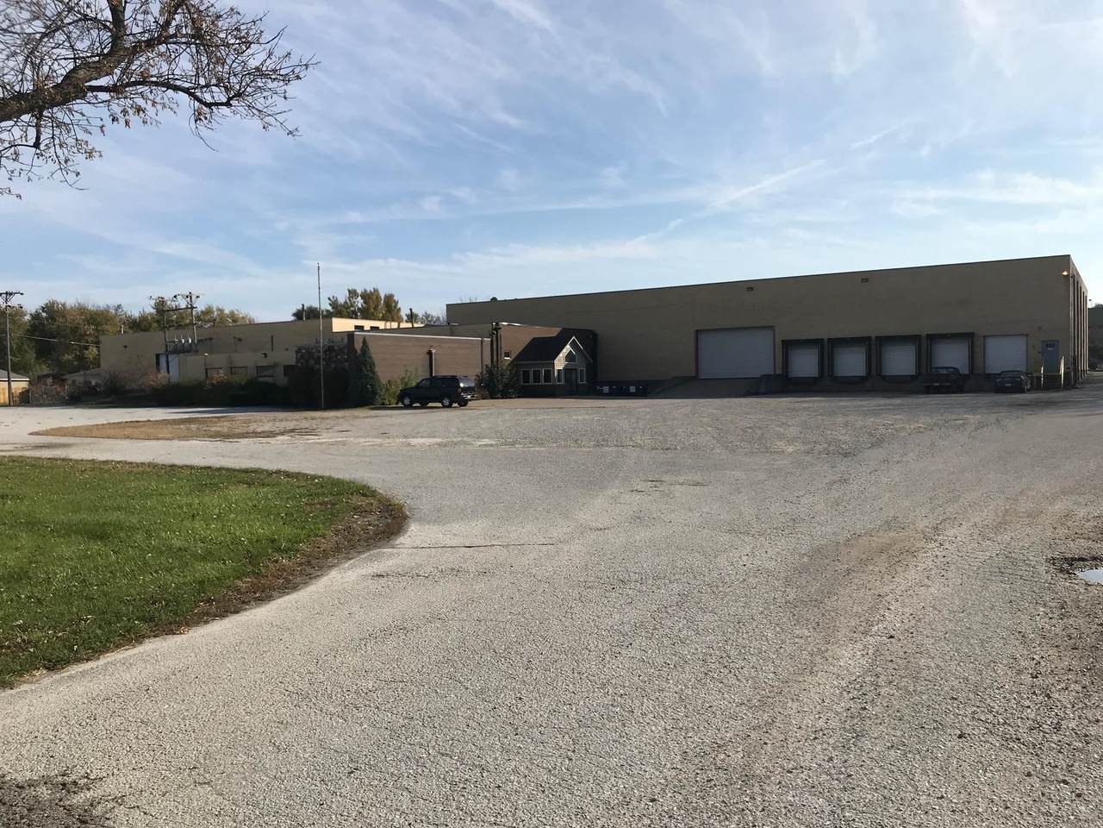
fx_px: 892
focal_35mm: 28
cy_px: 414
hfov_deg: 63.4
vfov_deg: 49.7
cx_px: 552
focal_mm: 3.99
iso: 20
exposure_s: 1/3831
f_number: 1.8
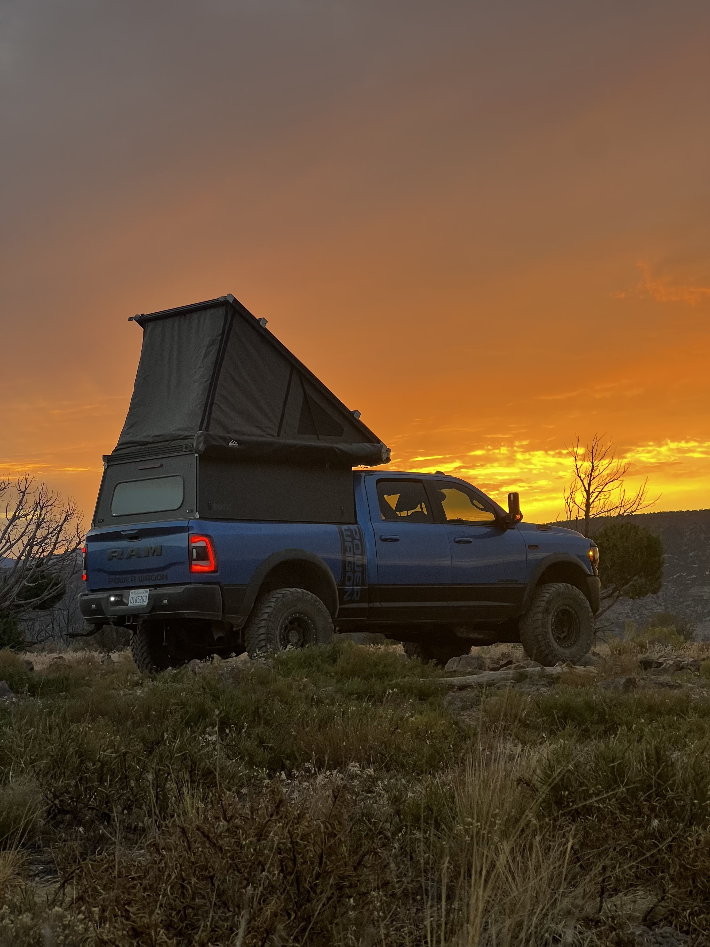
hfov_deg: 19.1
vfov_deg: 25.3
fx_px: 2106
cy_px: 474
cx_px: 355
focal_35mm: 77
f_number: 2.8
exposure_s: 1/99
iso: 80
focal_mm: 9
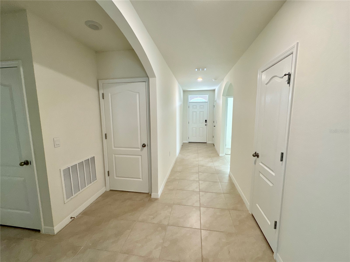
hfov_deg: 102.1
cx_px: 175
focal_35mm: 14
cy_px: 131
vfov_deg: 85.7
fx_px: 142
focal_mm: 2.22
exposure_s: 1/120
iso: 200
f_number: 2.2
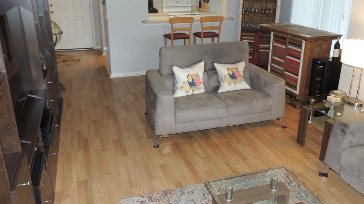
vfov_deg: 35.6
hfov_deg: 59.4
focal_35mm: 33
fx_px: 318
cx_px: 198
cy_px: 95
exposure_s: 1/30
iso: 200
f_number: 3
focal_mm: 4.3
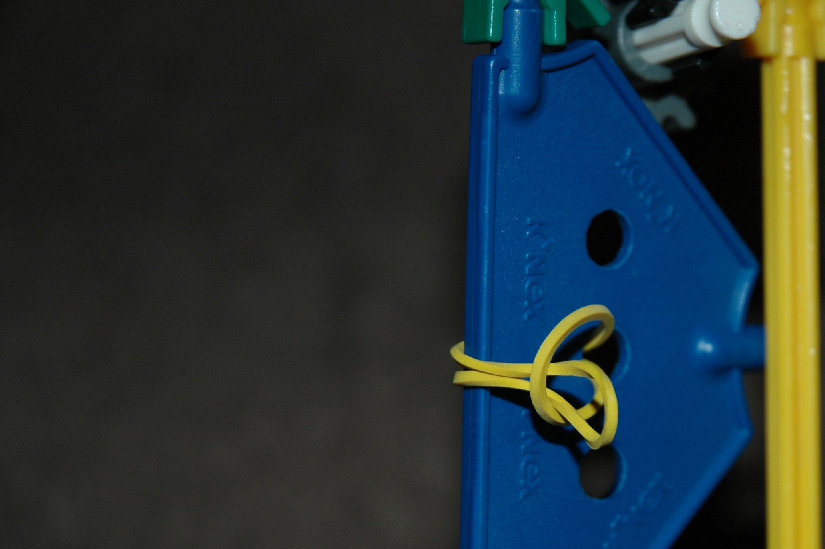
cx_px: 579
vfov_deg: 8.9
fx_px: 3504
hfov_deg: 13.4
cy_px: 375
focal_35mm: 153
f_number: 4.5
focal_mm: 70
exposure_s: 1/60
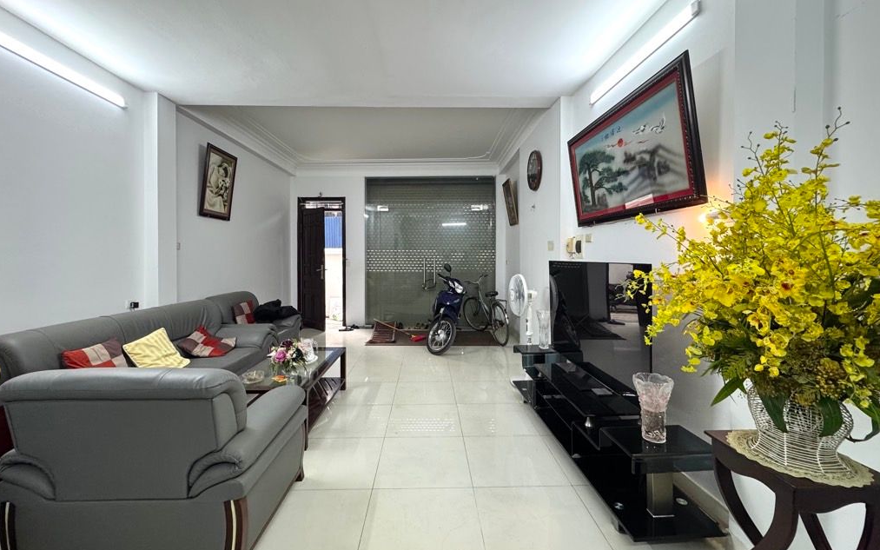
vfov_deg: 74.8
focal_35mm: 15
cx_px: 436
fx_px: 360
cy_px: 264
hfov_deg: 101.5
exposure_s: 1/100
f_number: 2.2
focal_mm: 2.22
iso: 250
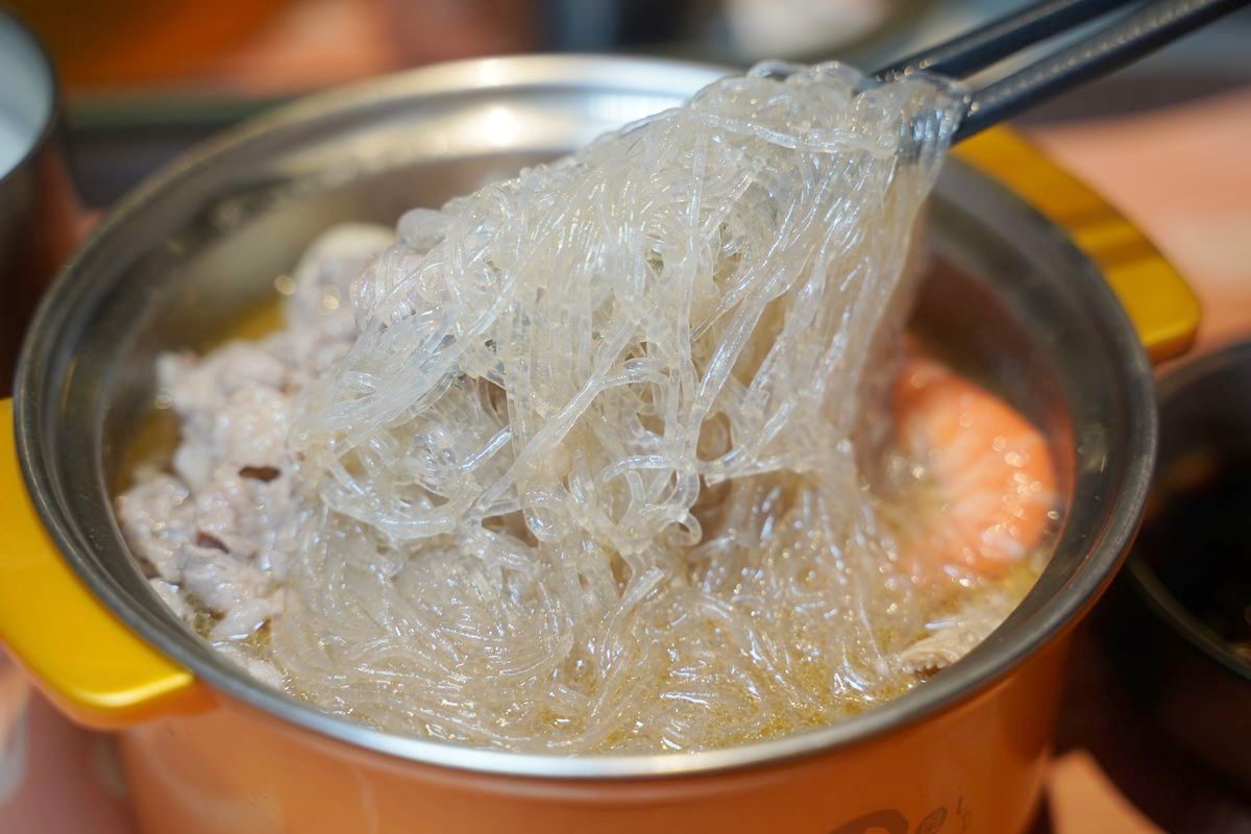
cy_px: 417
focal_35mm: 75
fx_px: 2606
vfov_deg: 18.2
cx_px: 626
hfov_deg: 27.0
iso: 250
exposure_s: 1/80
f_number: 4
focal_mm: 75
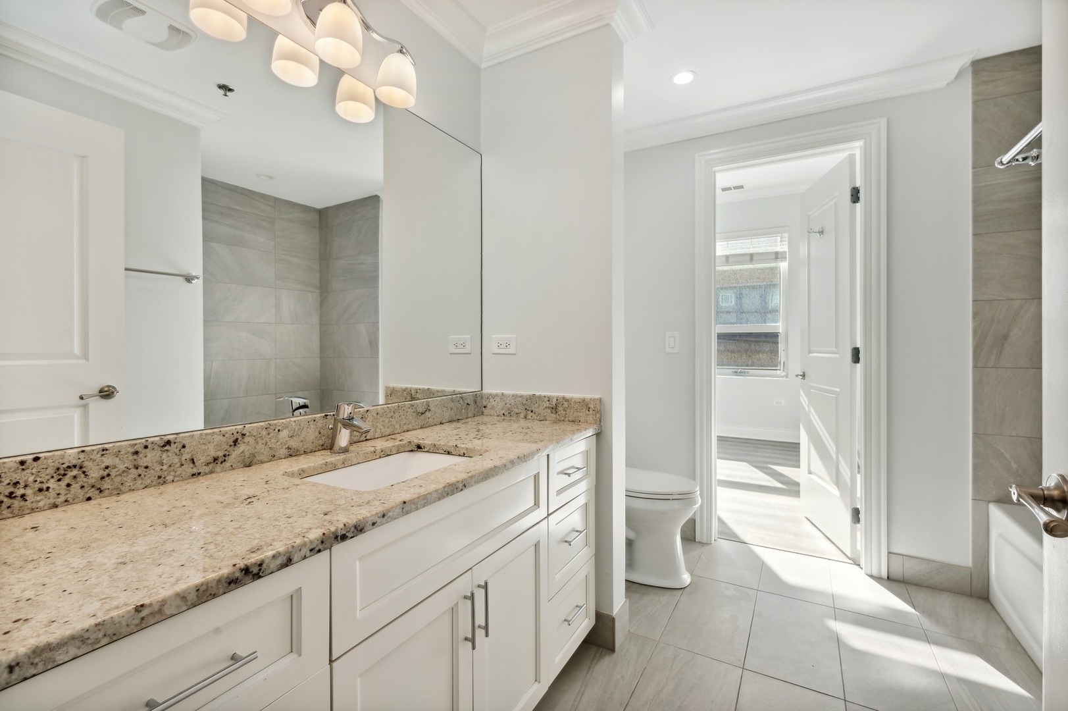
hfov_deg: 98.6
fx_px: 460
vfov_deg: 75.4
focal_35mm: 16
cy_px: 356
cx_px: 534
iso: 100
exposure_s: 1/15
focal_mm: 15.5
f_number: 9
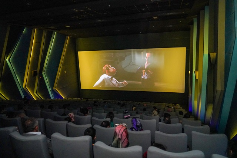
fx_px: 158
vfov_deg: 53.1
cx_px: 118
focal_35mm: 24
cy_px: 79
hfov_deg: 73.8
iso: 8000
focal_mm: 24
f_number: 2.8
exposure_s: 1/60
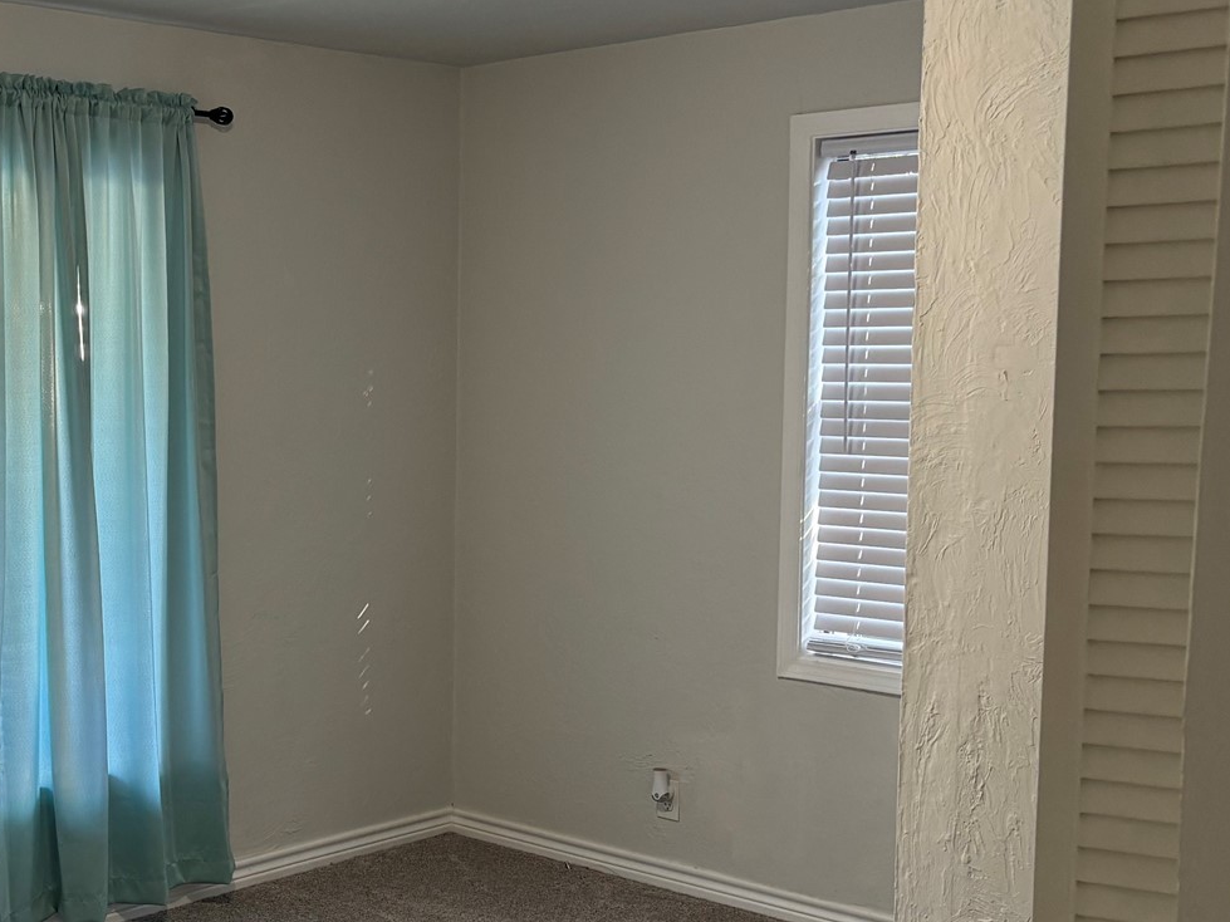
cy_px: 540
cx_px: 284
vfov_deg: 28.5
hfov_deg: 36.5
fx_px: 1812
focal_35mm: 51
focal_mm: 5.96
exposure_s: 1/60
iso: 160
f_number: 1.6
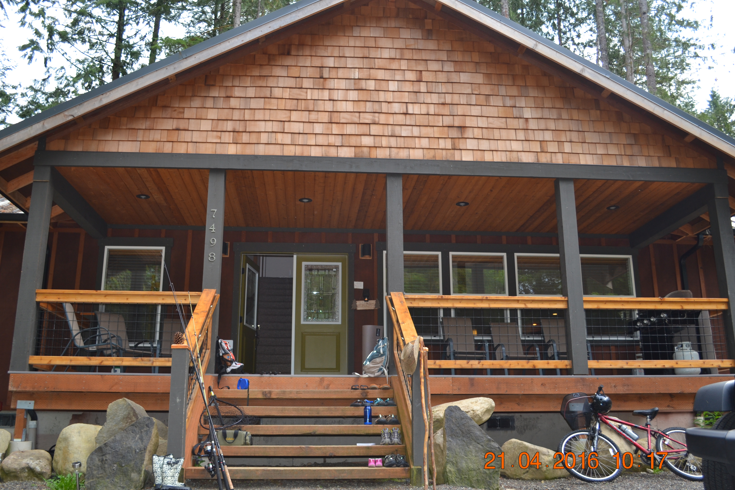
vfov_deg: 38.9
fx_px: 694
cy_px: 247
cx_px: 361
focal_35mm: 34
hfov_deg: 55.8
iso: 200
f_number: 3.8
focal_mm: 22
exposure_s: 1/200
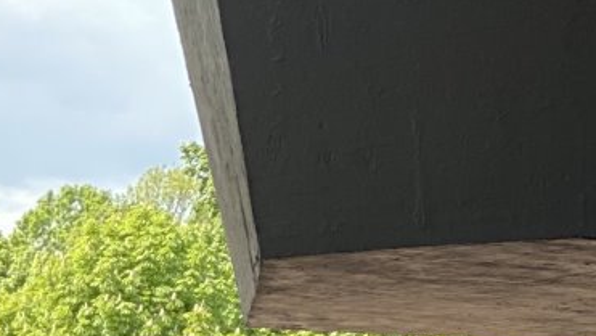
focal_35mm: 244
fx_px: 3857
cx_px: -686
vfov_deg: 4.8
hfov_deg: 8.3
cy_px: 932
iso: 20
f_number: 2
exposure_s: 1/184
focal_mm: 6
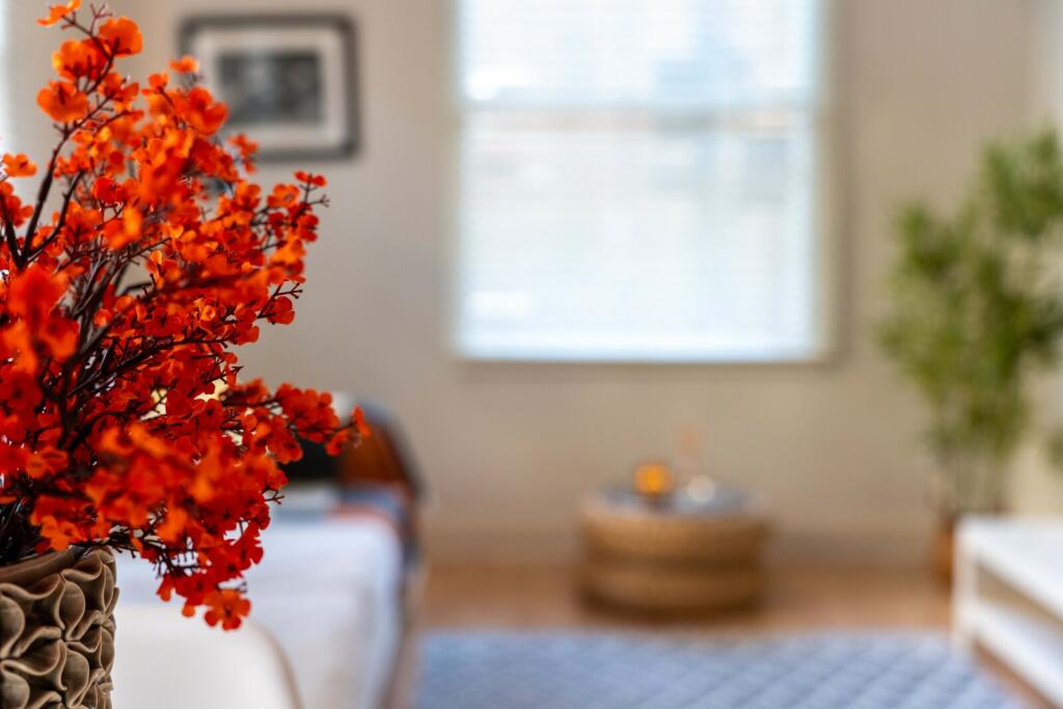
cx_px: 532
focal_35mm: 41
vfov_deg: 32.6
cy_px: 354
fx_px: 1211
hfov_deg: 47.4
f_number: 2.8
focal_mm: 41
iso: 640
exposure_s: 1/200
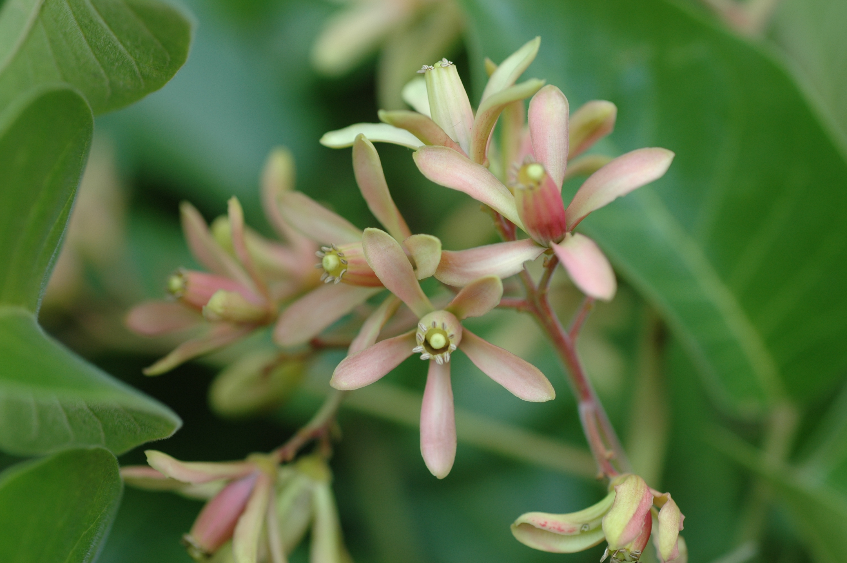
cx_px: 424
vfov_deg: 15.2
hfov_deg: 22.6
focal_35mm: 90
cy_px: 282
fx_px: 2116
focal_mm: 60
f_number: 5
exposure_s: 1/100
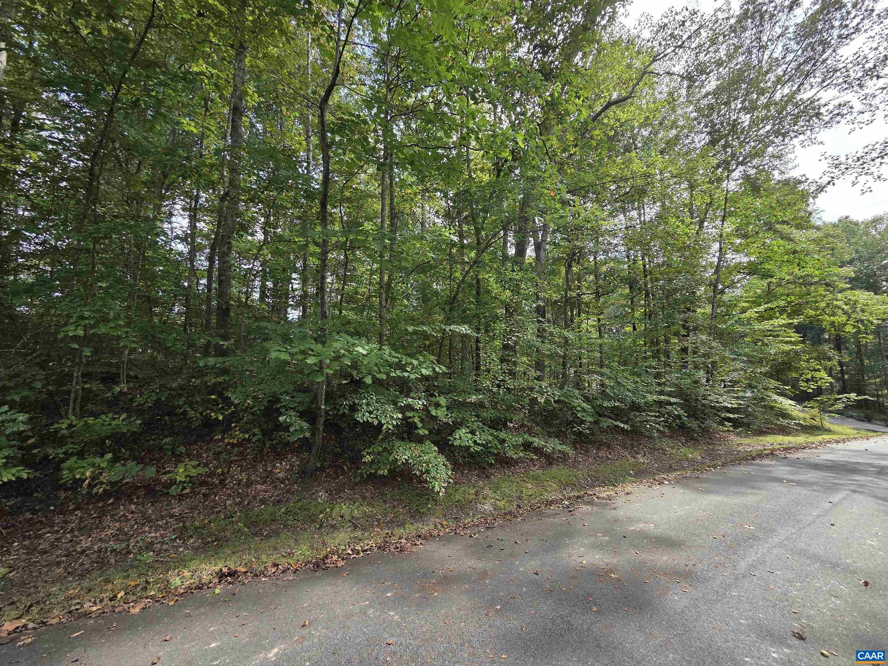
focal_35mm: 13
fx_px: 333
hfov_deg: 106.2
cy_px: 333
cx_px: 444
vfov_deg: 89.9
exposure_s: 1/387
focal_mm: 2.2
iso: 50
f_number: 2.2
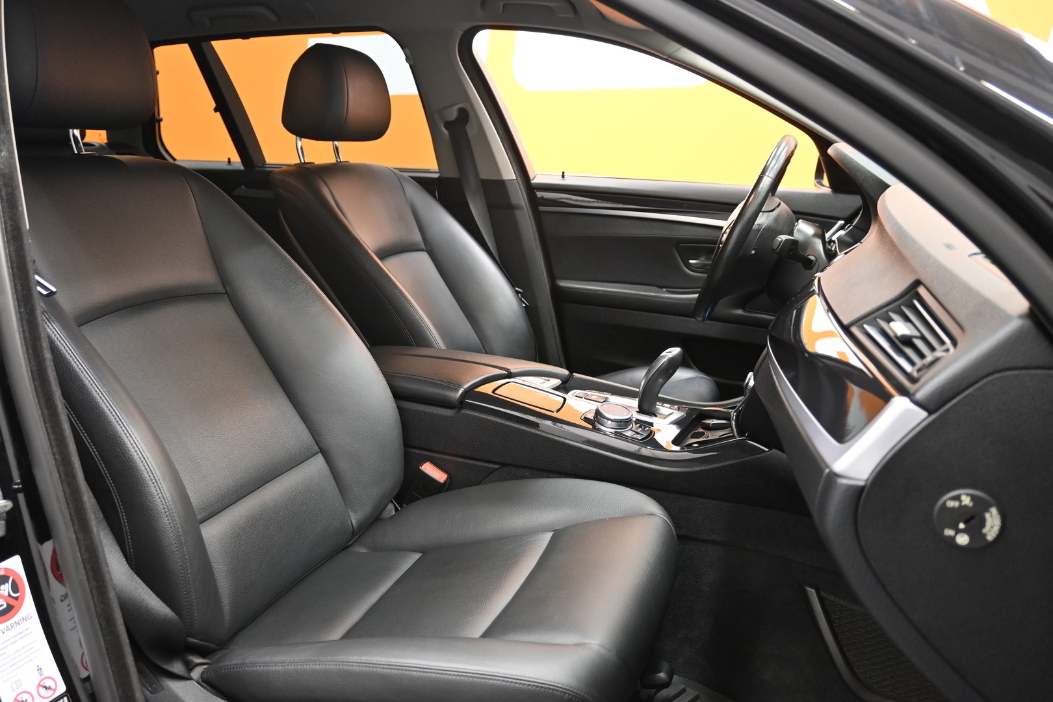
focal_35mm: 31
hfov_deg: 60.7
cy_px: 351
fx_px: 899
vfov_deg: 42.6
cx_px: 526
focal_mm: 20.5
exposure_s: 1/30
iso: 1250
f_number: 3.8
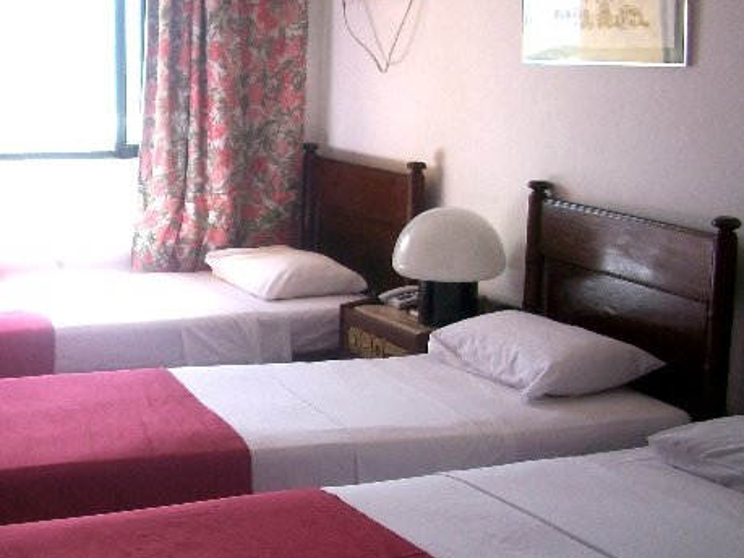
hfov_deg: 30.8
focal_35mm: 61
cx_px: 130
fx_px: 1311
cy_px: 315
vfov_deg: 24.0
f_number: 3.1
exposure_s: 1/160
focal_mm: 6.3
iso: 80
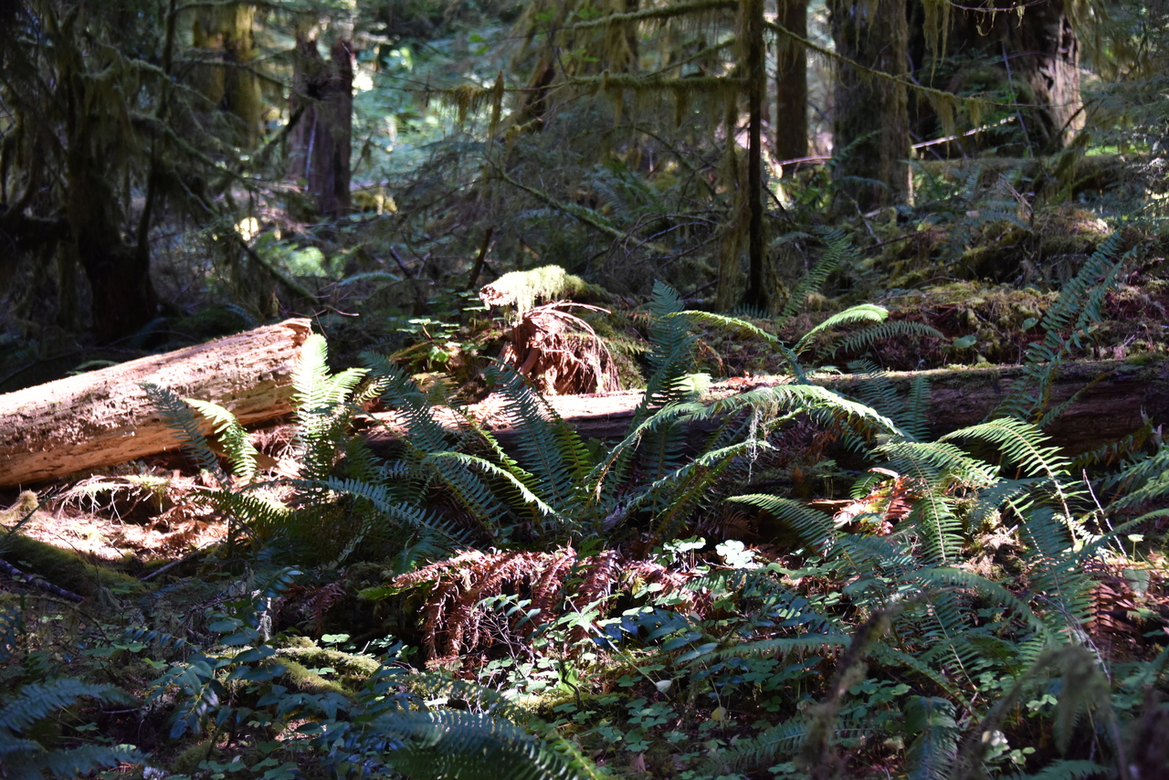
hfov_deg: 28.1
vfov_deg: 18.9
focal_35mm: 72
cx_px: 584
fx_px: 2338
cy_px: 390
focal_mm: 72
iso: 2800
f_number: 5
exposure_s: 1/160
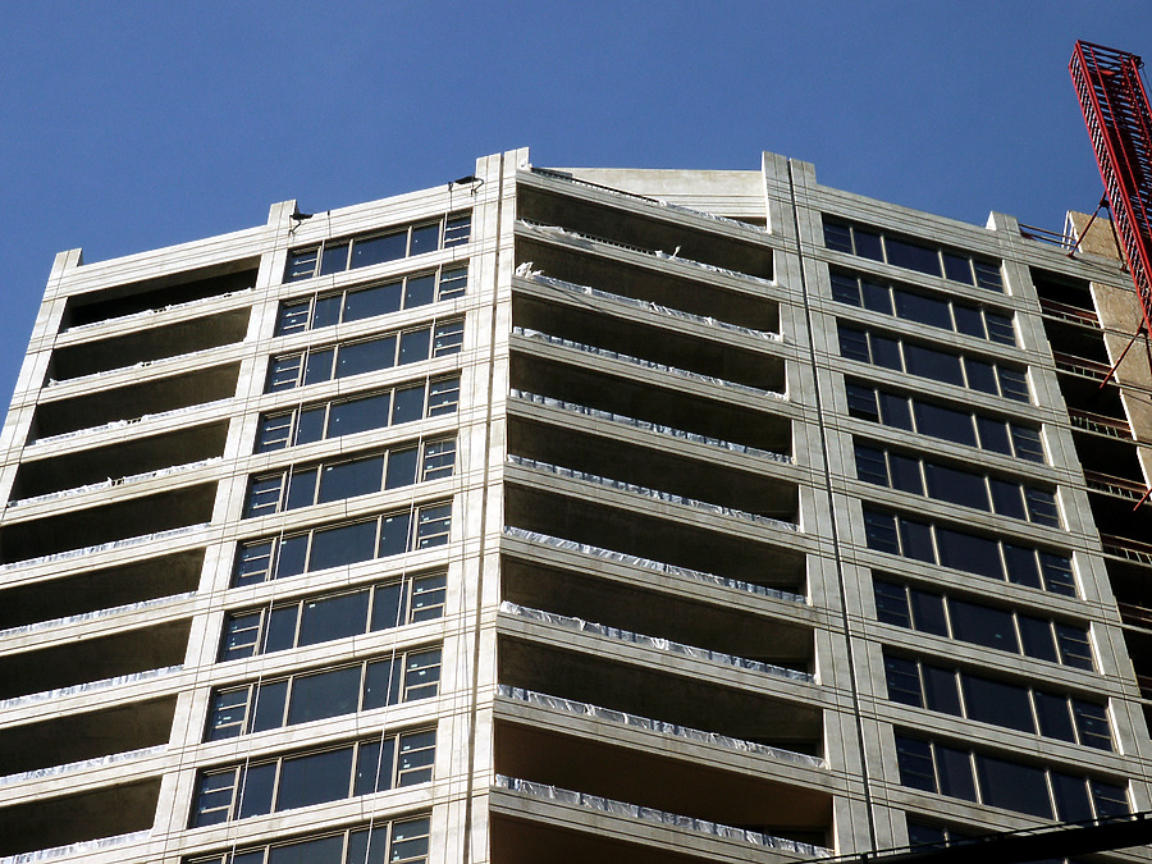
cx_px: 576
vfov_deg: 14.8
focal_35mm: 100
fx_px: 3328
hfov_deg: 19.6
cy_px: 432
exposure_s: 1/125
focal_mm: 19.93
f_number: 8
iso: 64
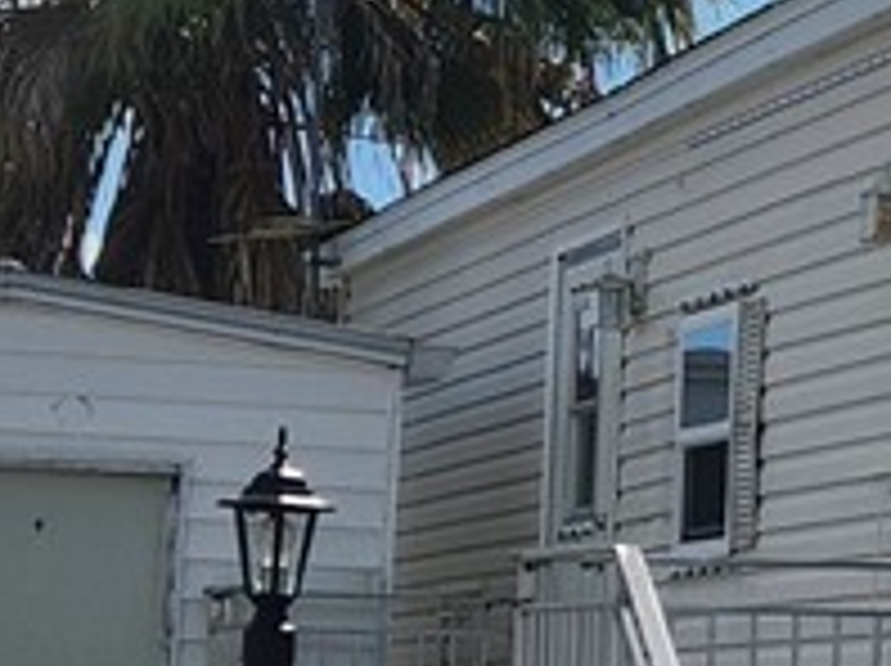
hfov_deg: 15.8
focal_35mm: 119
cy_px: 693
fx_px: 3059
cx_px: 1143
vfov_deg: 12.3
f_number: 1.8
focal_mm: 5.4
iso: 20
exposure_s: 1/5000
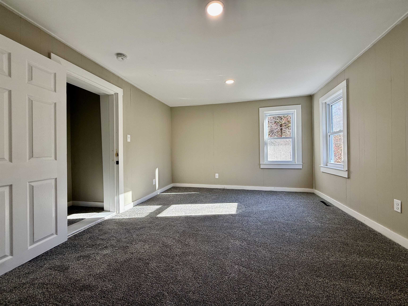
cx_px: 204
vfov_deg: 85.7
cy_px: 153
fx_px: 165
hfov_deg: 102.1
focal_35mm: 14
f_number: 2.2
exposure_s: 1/124
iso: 64
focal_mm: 2.22
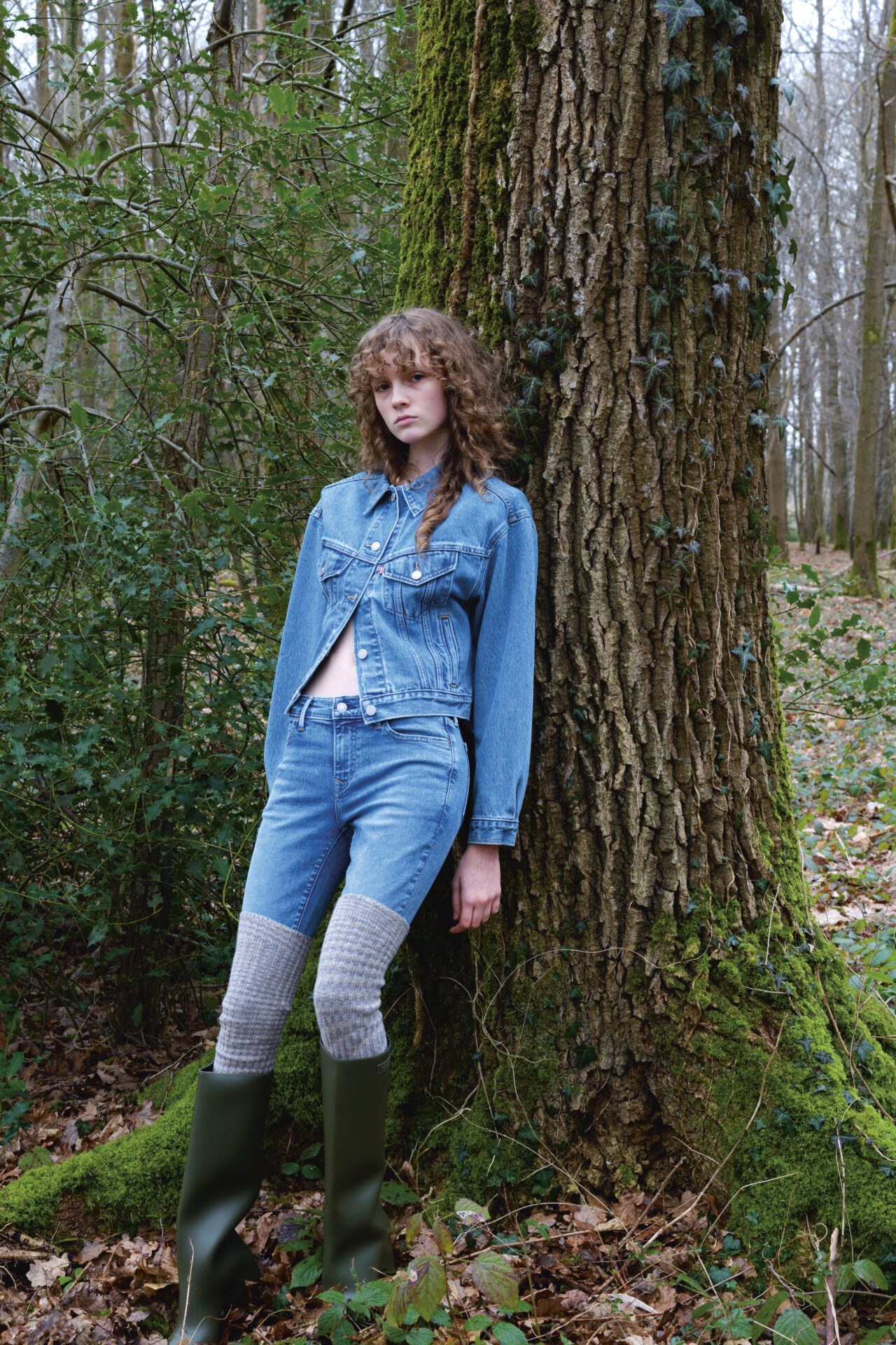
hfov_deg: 22.6
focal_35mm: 60
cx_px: 448
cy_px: 672
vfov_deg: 33.4
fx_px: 2240
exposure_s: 1/60
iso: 400
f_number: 11
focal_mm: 60
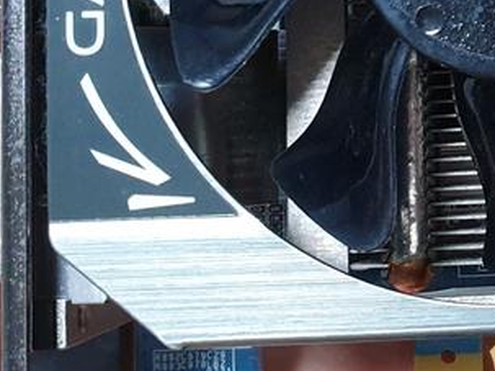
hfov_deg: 16.3
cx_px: 755
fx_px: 1572
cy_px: -83
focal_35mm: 110
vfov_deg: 13.1
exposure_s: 1/40
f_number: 2.4
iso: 320
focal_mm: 4.3
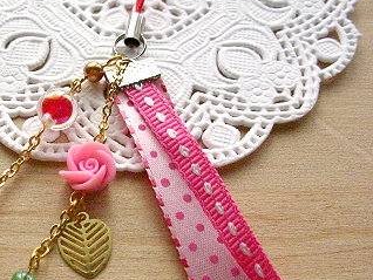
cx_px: 104
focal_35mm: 55
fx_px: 593
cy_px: 166
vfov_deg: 26.5
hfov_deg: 34.3
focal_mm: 5.8
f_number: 3
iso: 400
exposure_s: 1/117
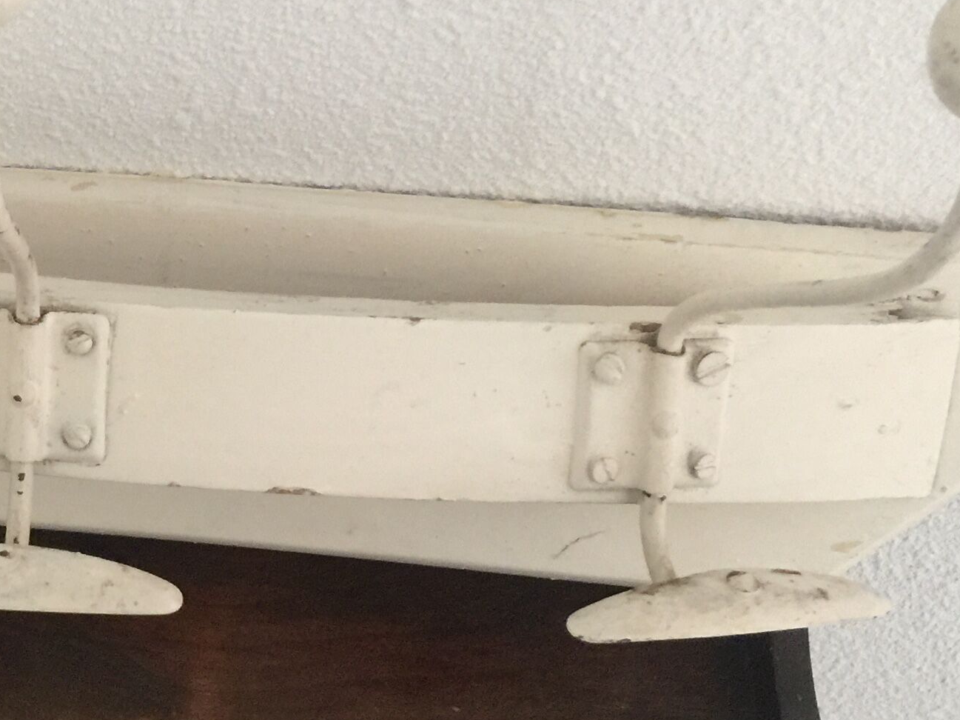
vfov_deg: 20.1
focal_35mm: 73
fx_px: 2024
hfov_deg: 25.4
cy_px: 261
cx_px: -4
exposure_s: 1/10
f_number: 2.2
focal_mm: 4.15
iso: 125
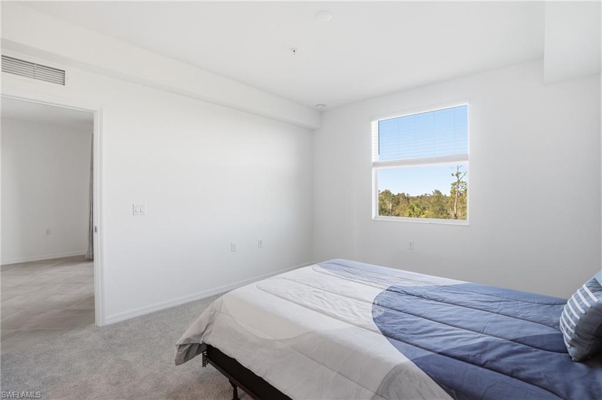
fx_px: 267
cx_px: 301
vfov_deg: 73.7
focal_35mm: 16
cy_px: 200
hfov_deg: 96.8
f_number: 5.6
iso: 400
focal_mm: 16
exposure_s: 1/320
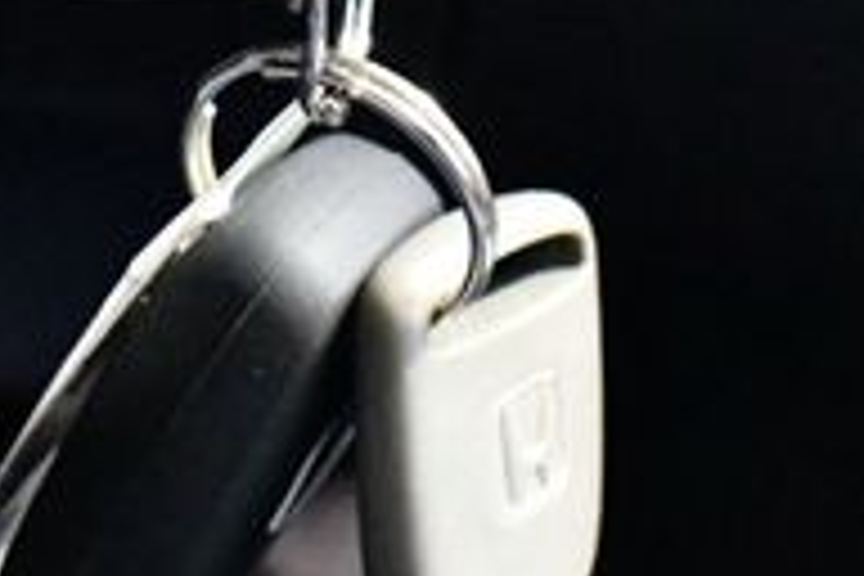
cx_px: 320
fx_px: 2880
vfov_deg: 11.3
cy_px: 36
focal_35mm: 120
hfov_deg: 17.0
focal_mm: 18
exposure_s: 1/60
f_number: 3.5
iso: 12800
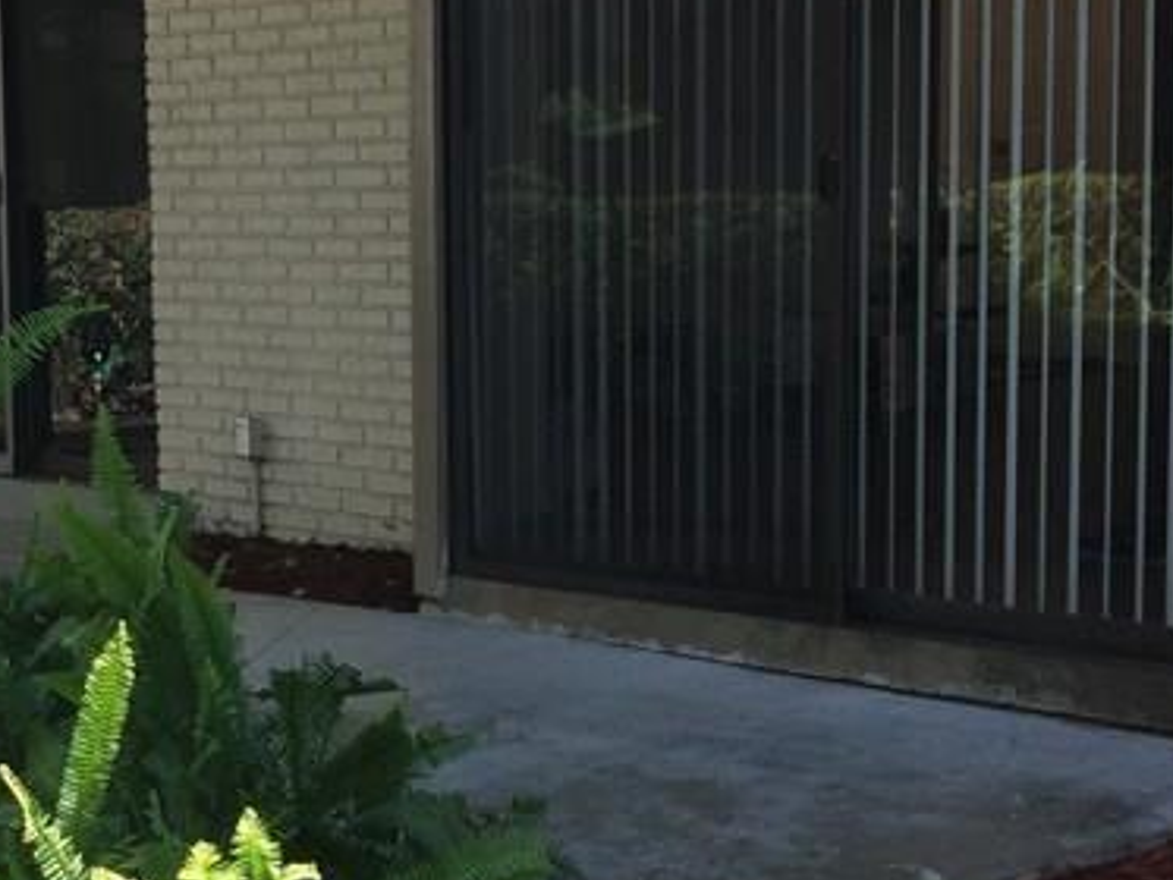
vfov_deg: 17.3
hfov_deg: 22.2
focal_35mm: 85
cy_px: 563
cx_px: 9
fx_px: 2881
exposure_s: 1/306
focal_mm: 3.3
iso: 25
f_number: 2.4
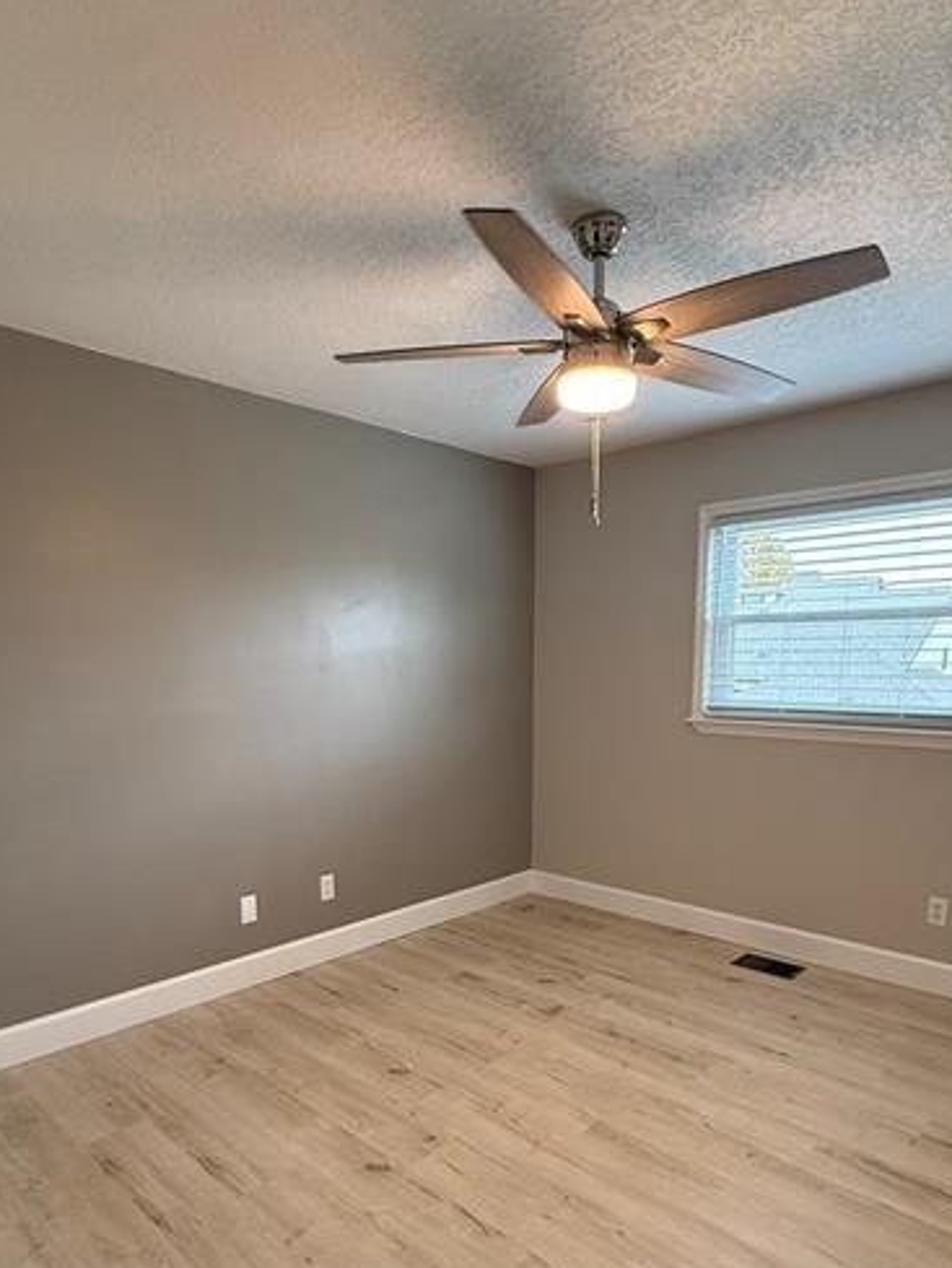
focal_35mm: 22
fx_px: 806
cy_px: 801
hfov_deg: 61.1
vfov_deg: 74.9
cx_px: 485
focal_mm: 2.22
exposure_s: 1/120
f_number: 2.2
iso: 320
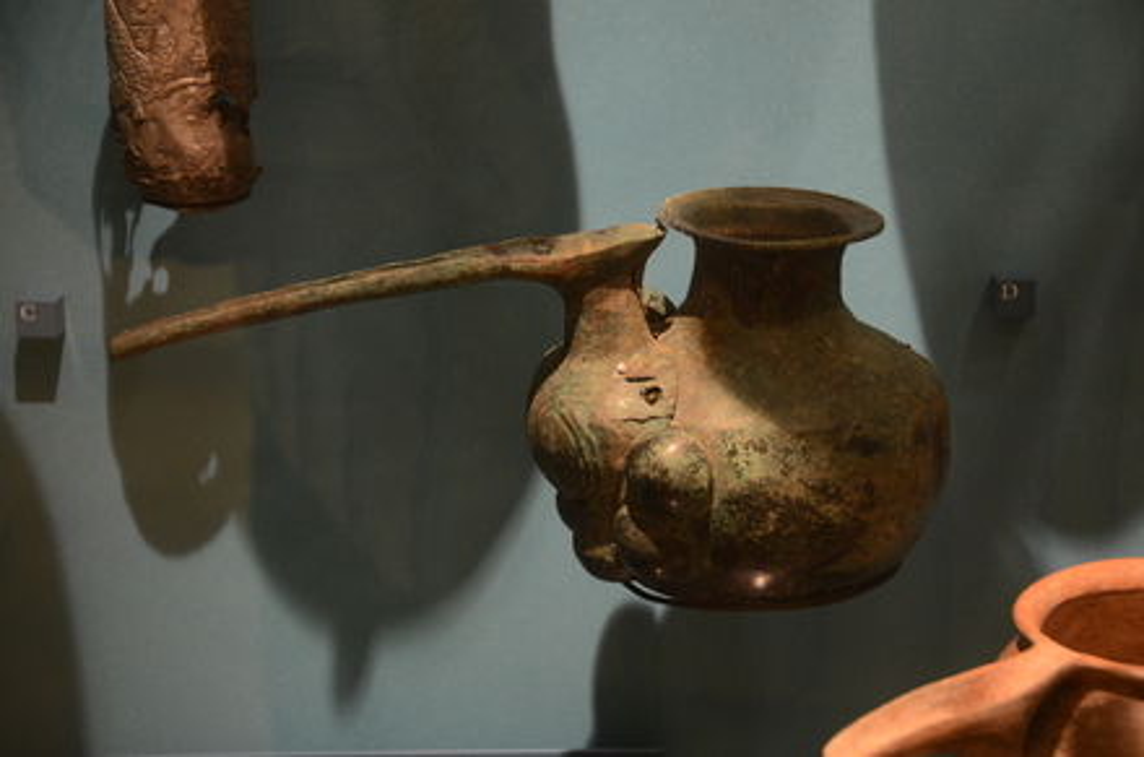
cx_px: 572
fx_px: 2853
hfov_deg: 22.7
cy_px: 378
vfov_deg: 15.1
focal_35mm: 90
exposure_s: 1/80
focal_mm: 60
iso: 1000
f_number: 4.8
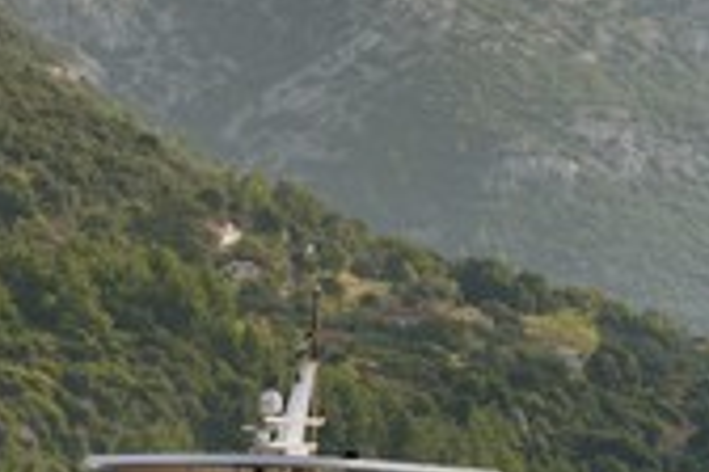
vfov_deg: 3.2
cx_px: 61
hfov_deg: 4.8
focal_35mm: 426
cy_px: 405
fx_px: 8389
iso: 200
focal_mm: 170
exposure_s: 1/640
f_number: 8
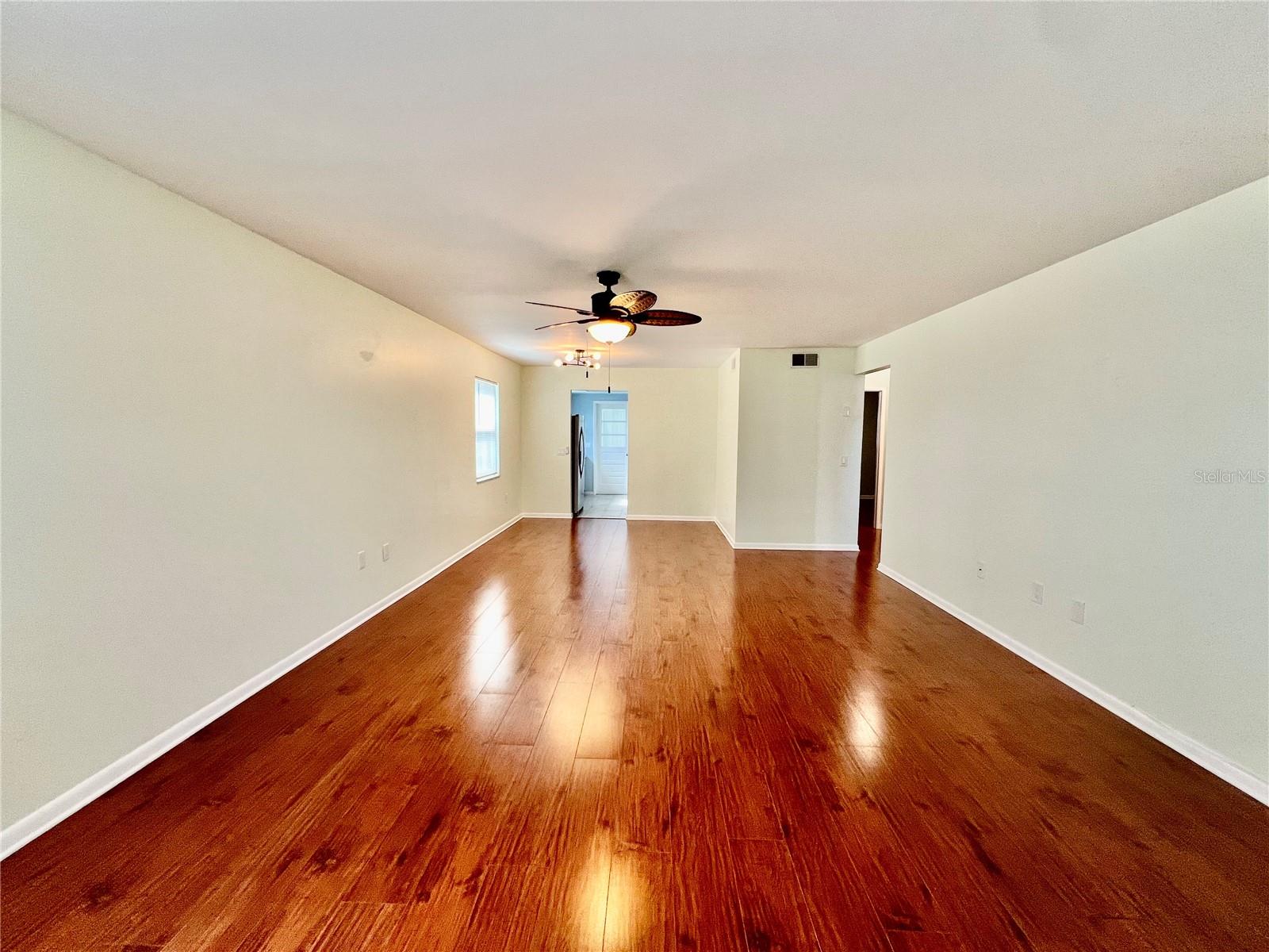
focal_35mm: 13
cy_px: 476
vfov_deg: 89.9
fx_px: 477
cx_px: 634
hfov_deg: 106.2
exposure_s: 1/99
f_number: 1.8
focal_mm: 1.57
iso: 125
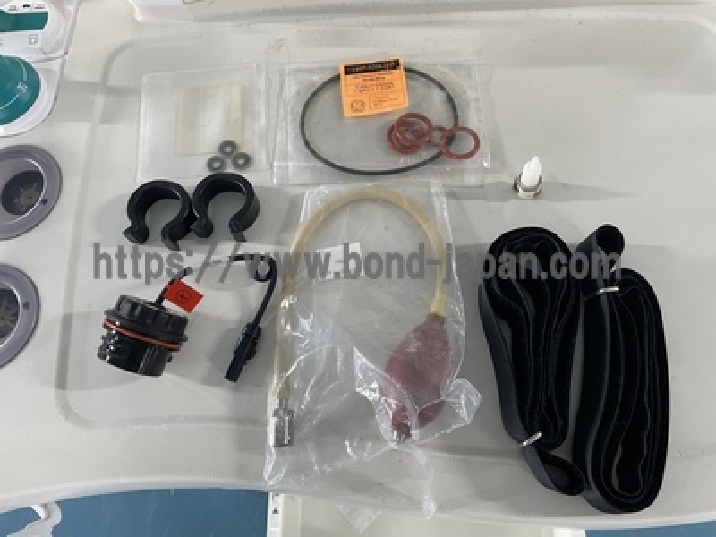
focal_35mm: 26
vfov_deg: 53.1
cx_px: 358
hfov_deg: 67.3
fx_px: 538
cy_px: 268
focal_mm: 4.2
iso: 160
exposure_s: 1/50
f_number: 1.6
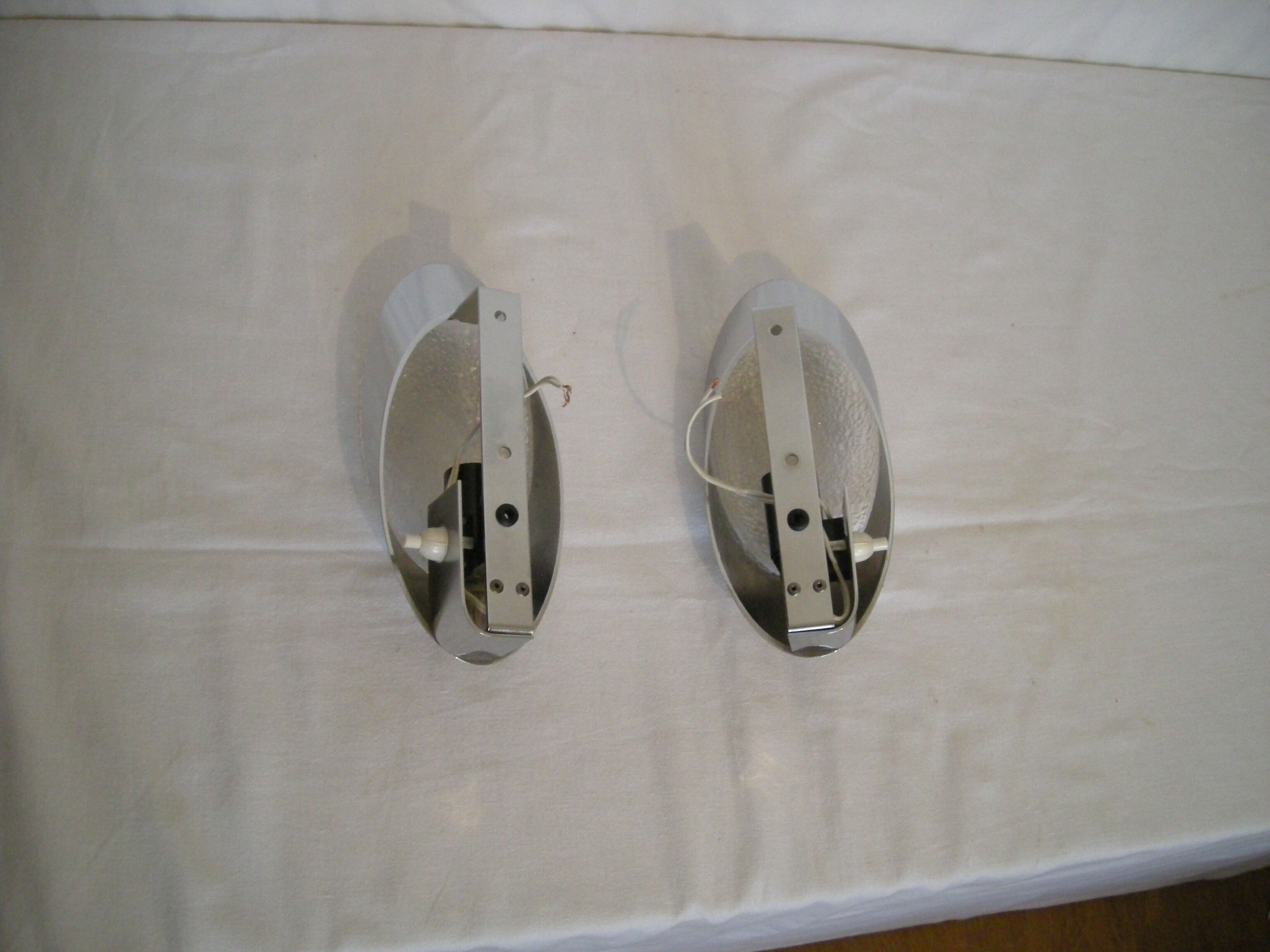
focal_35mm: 35
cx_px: 635
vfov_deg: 40.7
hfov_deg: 52.6
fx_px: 1284
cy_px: 476
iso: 400
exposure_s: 1/40
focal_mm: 5.7
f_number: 2.8
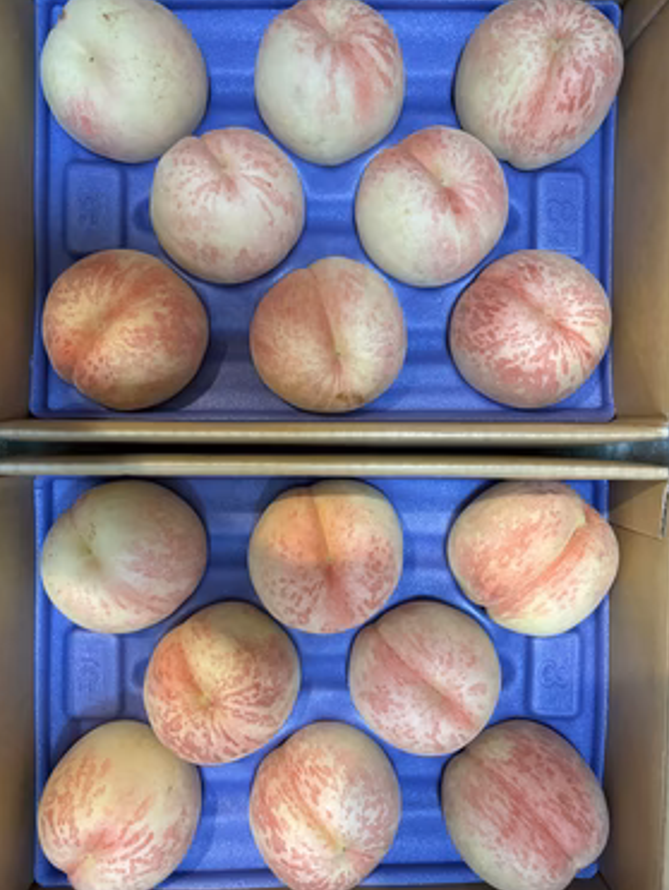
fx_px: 720
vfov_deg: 63.4
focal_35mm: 28
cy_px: 441
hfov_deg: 49.8
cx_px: 340
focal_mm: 5.96
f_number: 1.6
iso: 500
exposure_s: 1/50
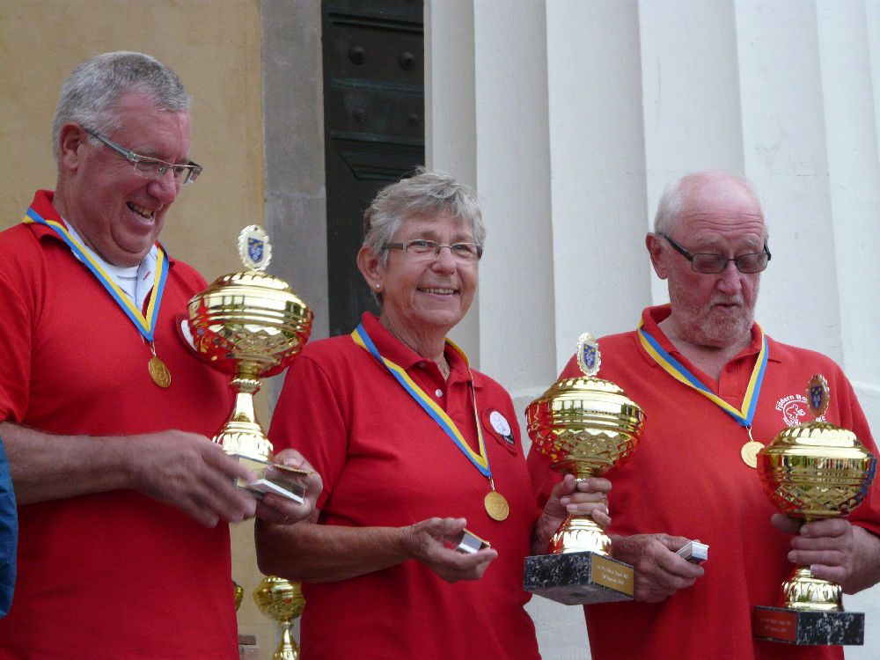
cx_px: 440
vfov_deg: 12.0
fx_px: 3127
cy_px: 330
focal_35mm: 123
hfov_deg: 16.0
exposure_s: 1/50
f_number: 3.6
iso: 200
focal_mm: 20.2
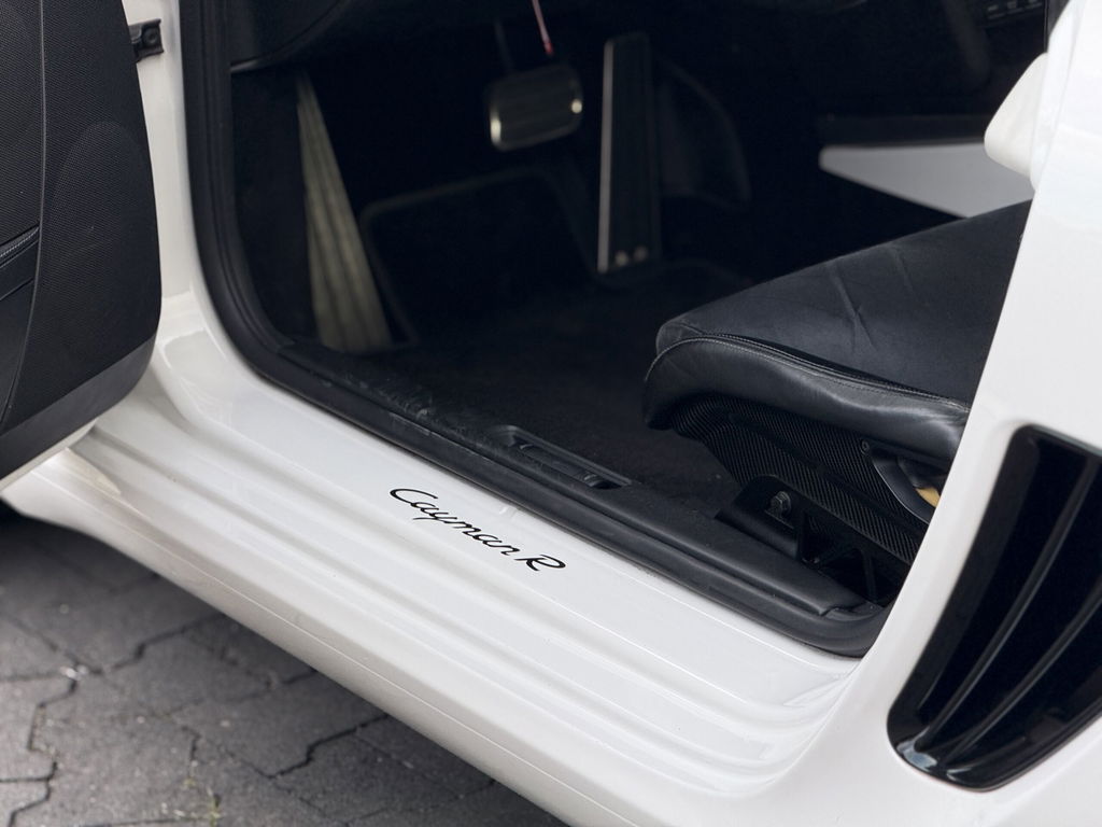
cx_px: 551
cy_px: 414
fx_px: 3820
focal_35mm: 120
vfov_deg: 12.3
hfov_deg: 16.4
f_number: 2.8
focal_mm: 15.66
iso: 50
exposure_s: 1/100
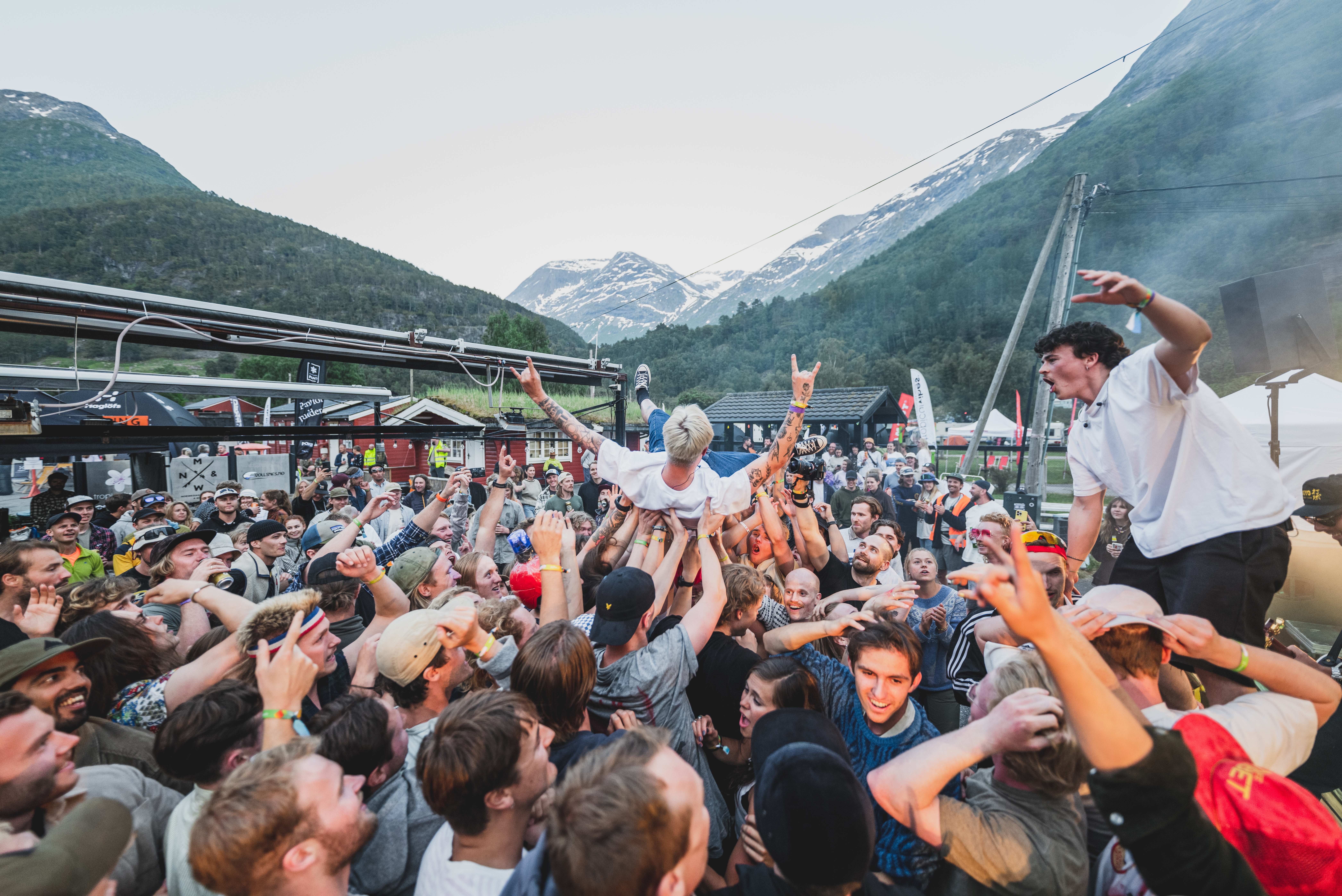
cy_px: 448
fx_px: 522
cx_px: 671
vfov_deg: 81.2
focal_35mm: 14
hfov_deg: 104.2
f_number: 1.8
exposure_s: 1/200
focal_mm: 14
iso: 800
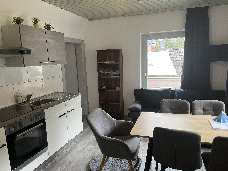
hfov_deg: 67.3
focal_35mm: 26
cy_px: 86
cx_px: 114
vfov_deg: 53.1
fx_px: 171
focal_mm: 5.1
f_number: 1.6
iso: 100
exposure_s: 1/50
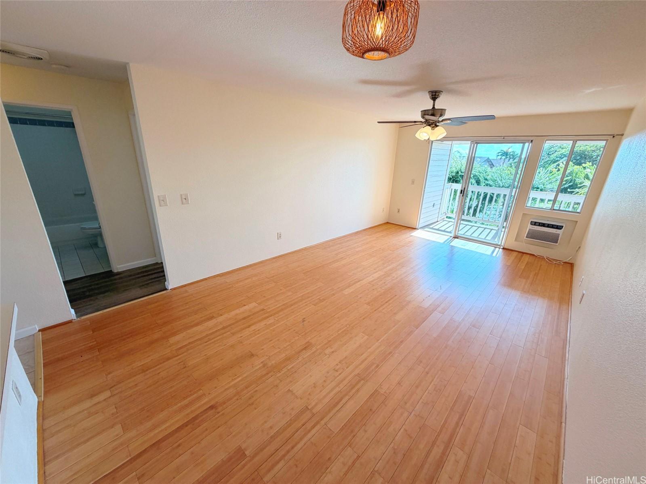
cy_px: 242
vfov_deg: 85.7
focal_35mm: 14
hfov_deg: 102.1
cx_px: 323
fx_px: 261
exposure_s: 1/201
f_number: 2.2
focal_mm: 2.22
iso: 50
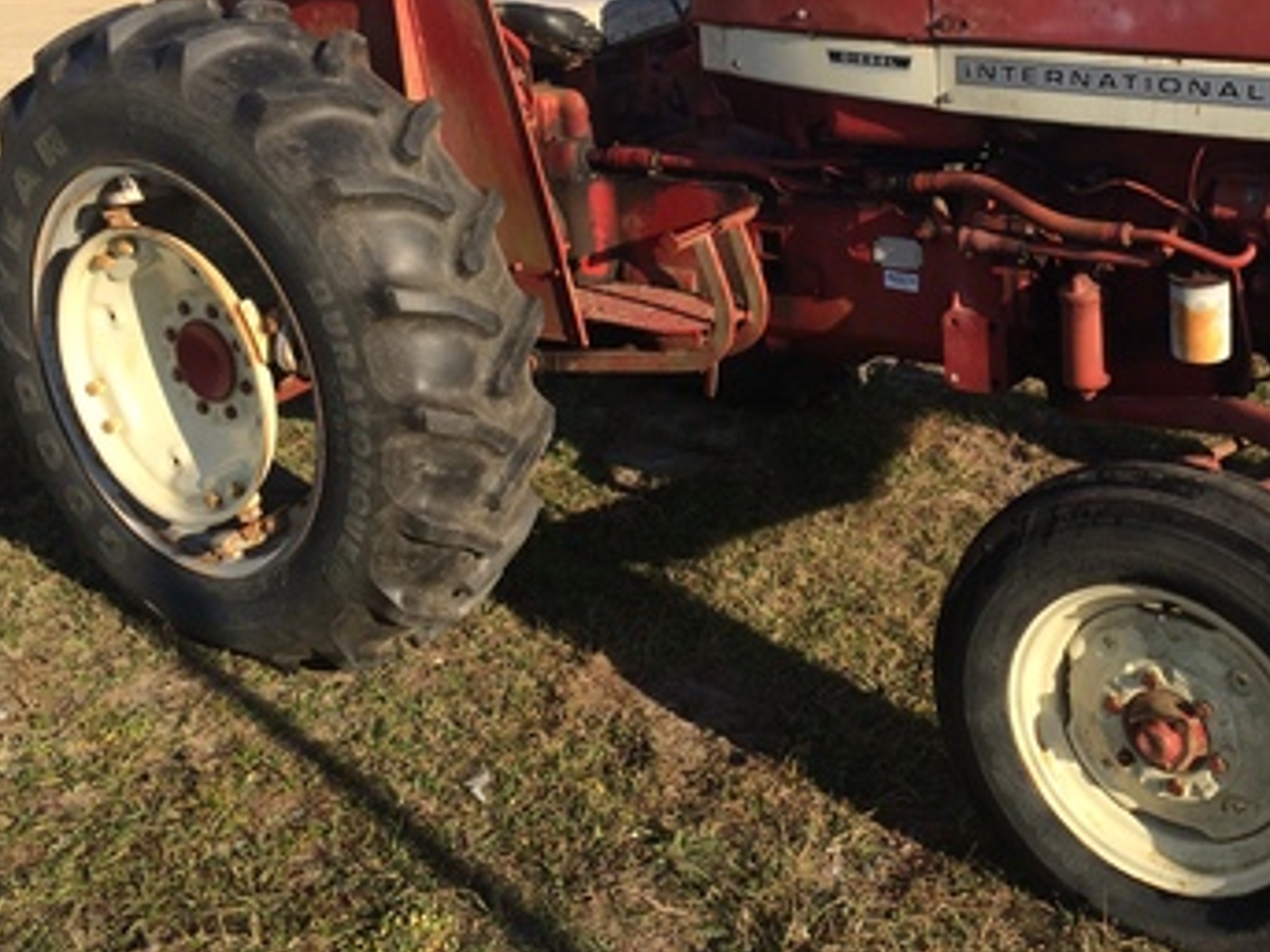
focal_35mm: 46
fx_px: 1687
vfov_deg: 31.0
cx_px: 833
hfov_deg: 40.8
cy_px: 244
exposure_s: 1/1580
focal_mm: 4.15
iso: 32
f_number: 2.2
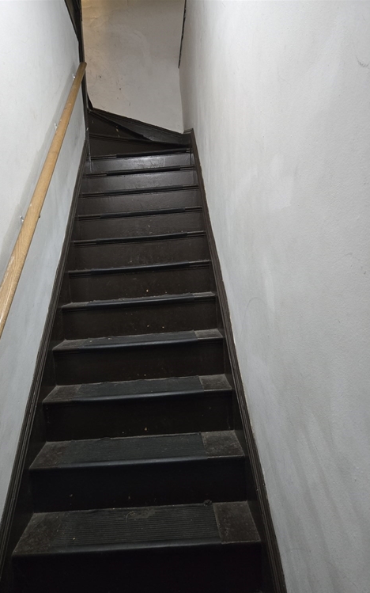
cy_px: 303
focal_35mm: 25
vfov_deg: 72.5
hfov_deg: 49.0
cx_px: 147
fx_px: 403
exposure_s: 1/60
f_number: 1.8
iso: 640
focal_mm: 5.4
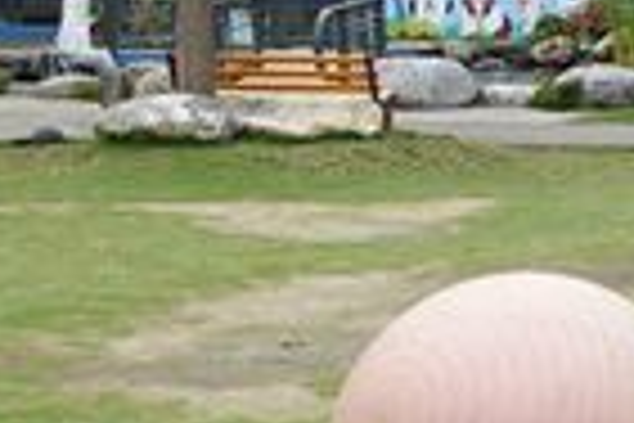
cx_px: 1201
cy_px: 250
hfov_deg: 15.4
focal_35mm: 111
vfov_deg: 12.3
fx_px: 1955
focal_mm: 8.8
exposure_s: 1/160
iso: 125
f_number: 4
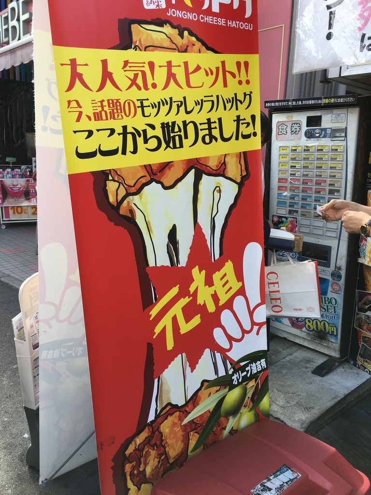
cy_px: 248
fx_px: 414
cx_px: 186
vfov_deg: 61.7
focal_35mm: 29
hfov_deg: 48.2
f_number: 2.2
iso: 25
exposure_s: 1/203
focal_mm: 4.15
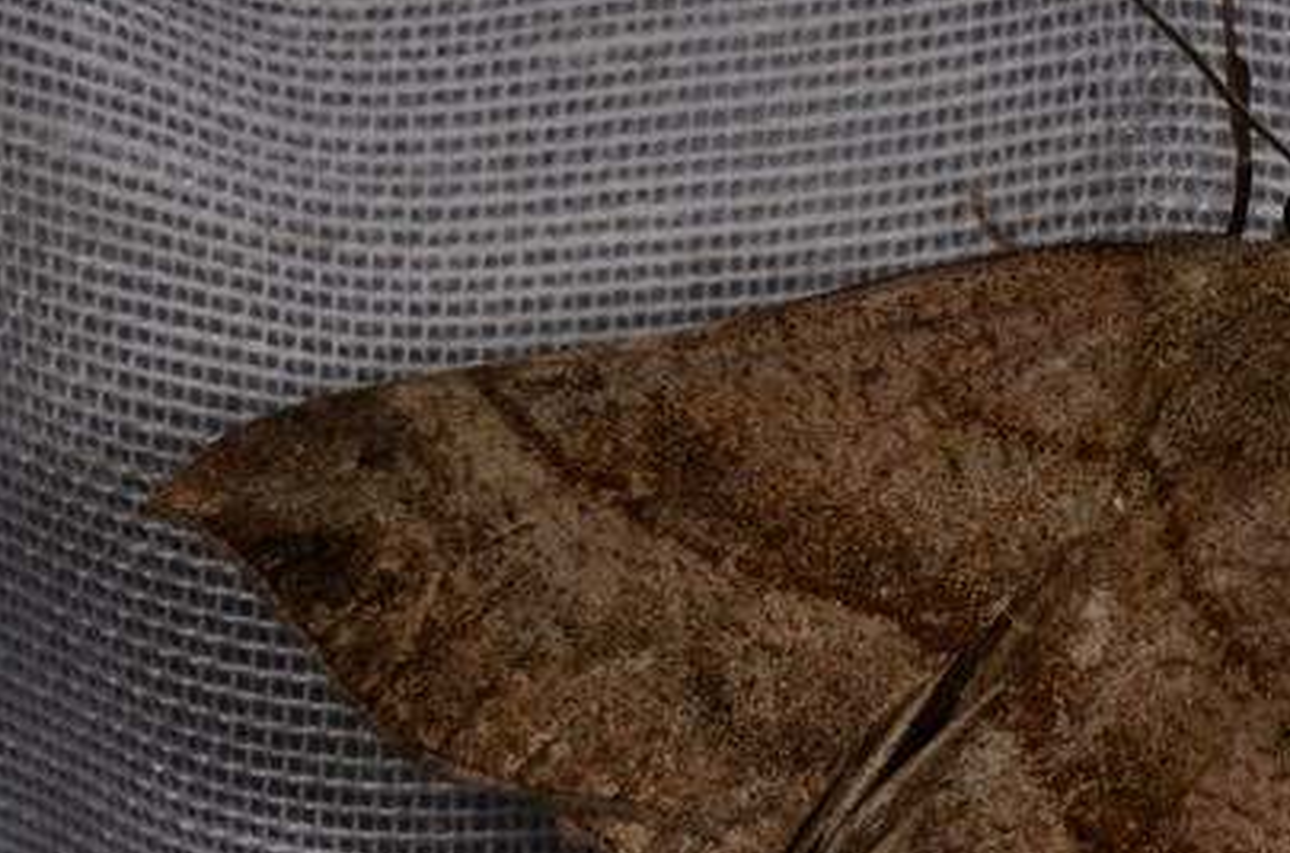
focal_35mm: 250
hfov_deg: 8.2
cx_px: 1028
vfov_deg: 5.5
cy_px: 642
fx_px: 8933
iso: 100
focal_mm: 85
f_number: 32
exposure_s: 1/60
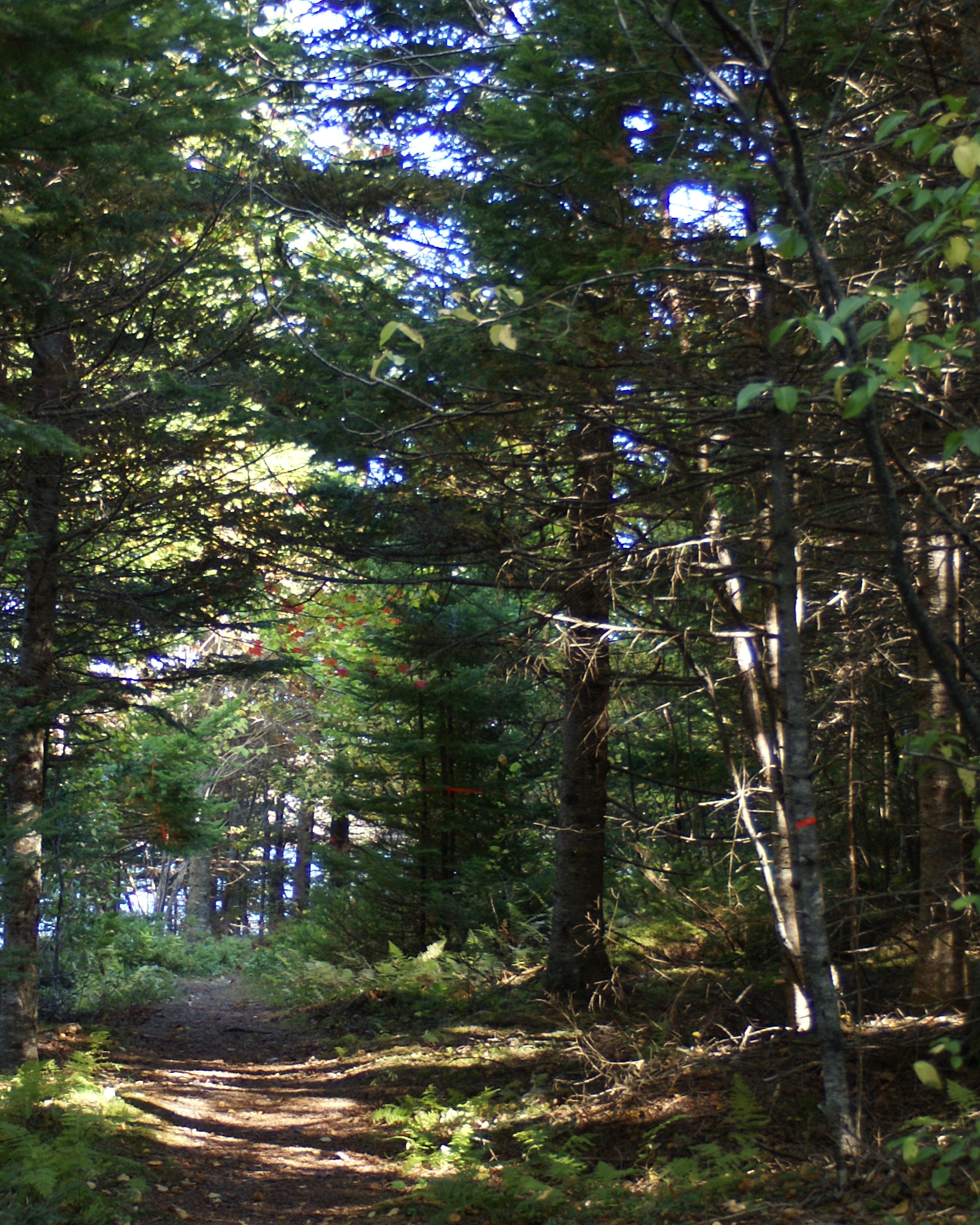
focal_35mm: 72
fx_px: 2610
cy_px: 659
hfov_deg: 21.2
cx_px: 311
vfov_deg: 26.4
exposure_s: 1/50
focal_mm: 28
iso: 100
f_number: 3.5
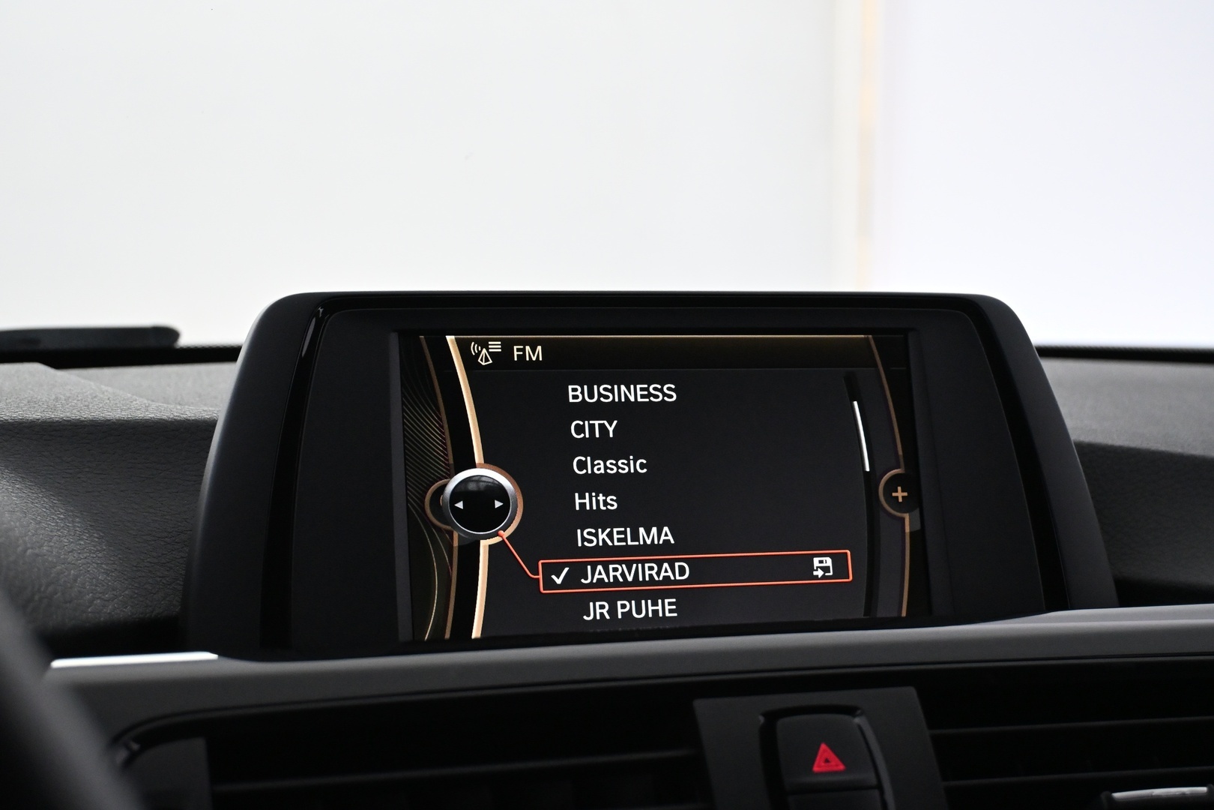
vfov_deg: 22.6
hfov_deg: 33.4
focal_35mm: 60
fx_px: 2023
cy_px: 405
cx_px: 607
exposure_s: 1/80
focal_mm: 40
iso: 3200
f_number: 5.6
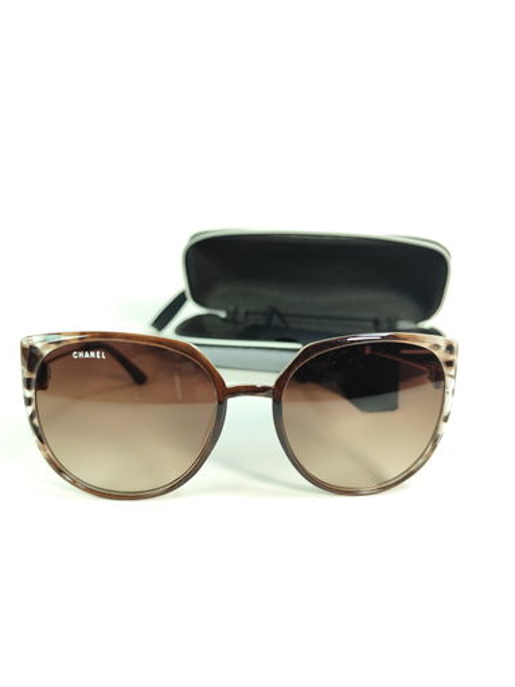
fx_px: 476
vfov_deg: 71.6
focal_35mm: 24
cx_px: 250
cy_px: 341
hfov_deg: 56.8
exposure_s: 1/100
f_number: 1.65
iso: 320
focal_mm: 6.19
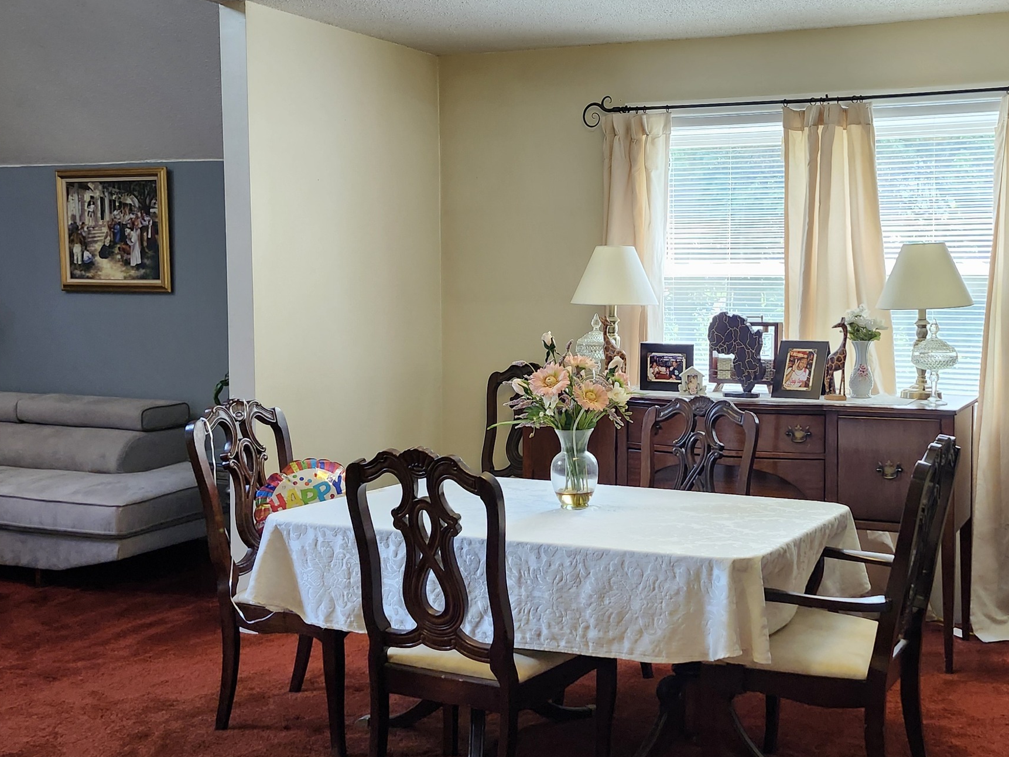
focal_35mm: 41
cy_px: 378
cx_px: 685
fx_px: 1195
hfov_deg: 45.0
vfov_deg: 35.1
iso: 320
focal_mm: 5.54
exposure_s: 1/120
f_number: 1.8
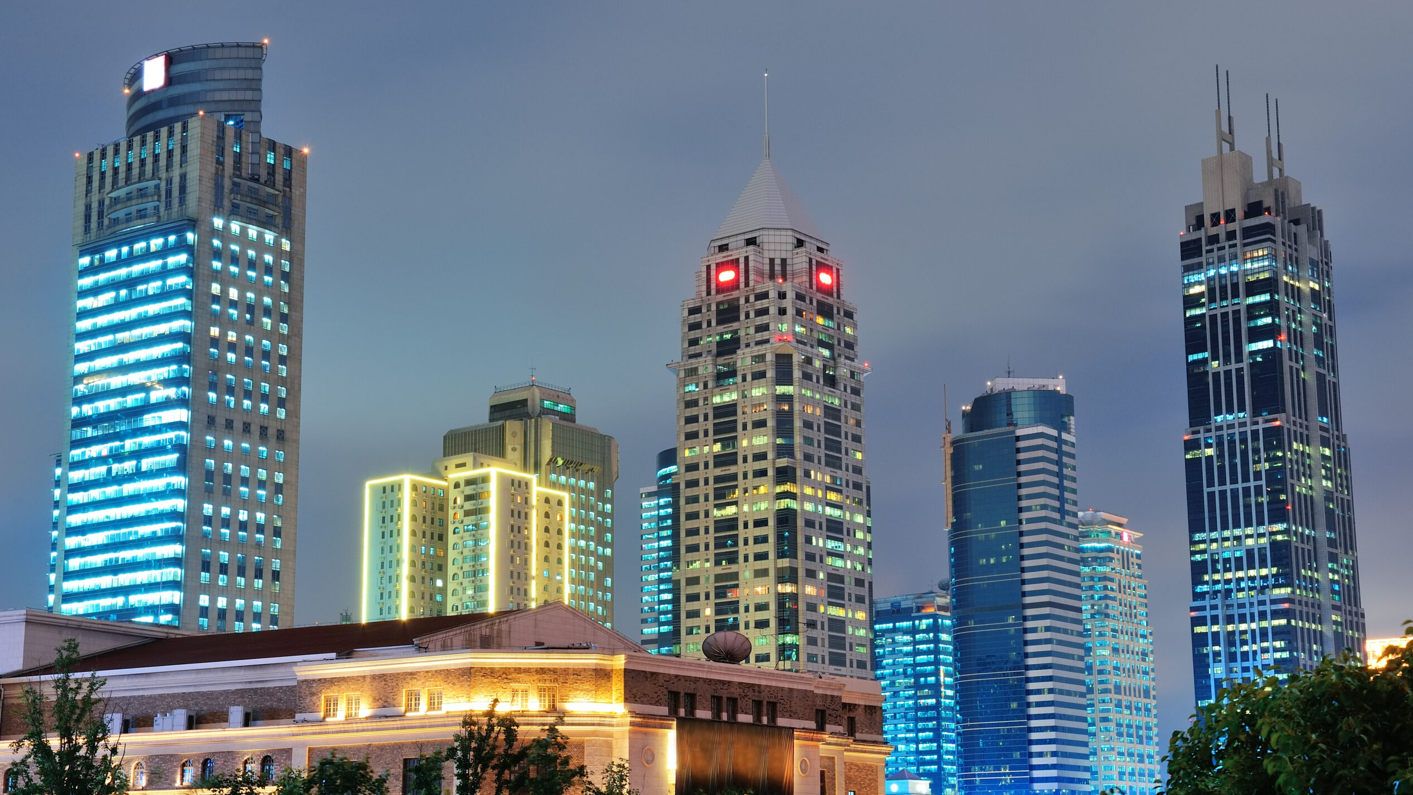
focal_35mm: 53
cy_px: 466
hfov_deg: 39.2
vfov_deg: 22.6
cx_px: 706
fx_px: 1986
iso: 200
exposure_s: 10
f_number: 11
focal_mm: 50
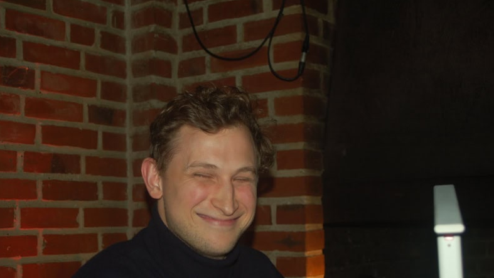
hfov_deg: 31.4
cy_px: 164
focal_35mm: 67
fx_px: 878
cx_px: 249
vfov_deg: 18.0
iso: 400
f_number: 5.3
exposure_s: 1/60
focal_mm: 42
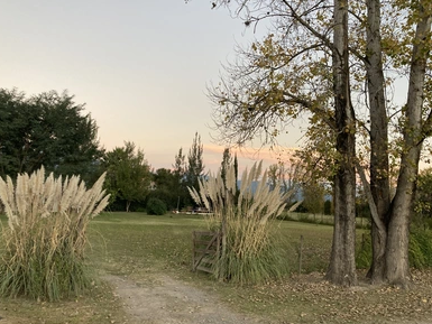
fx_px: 399
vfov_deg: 44.1
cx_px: 222
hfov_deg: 56.8
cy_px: 147
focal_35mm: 32
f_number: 1.8
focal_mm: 3.99
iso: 80
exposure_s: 1/121
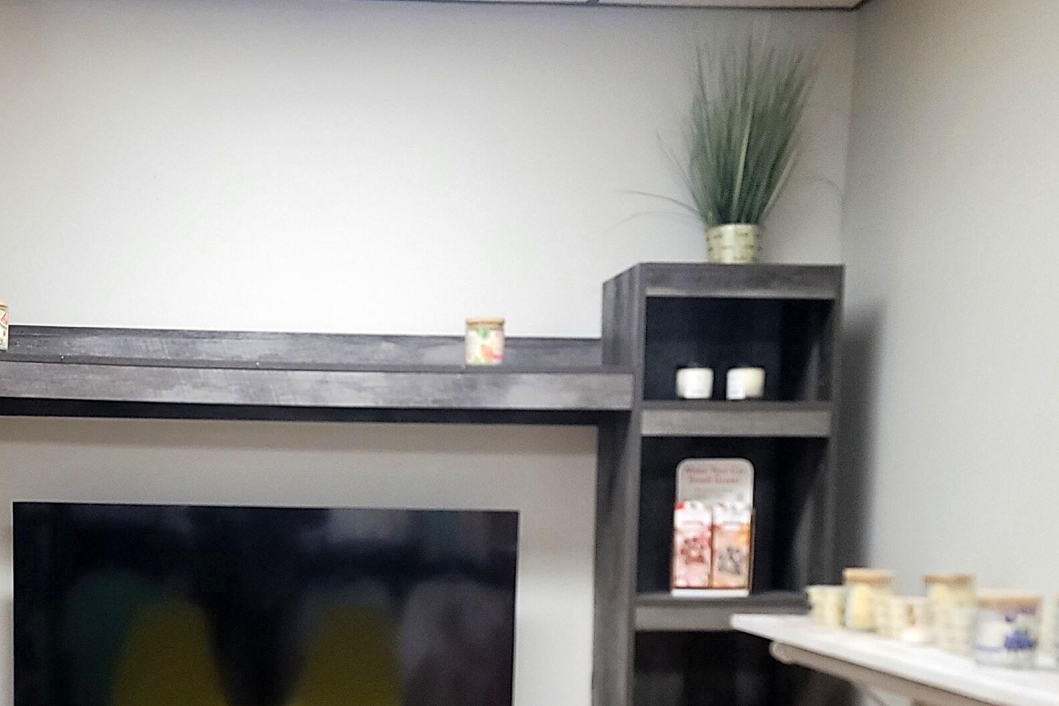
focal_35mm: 49
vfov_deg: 26.8
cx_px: 313
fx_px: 1441
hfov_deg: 39.6
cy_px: 606
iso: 320
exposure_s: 1/40
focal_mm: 7
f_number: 1.8
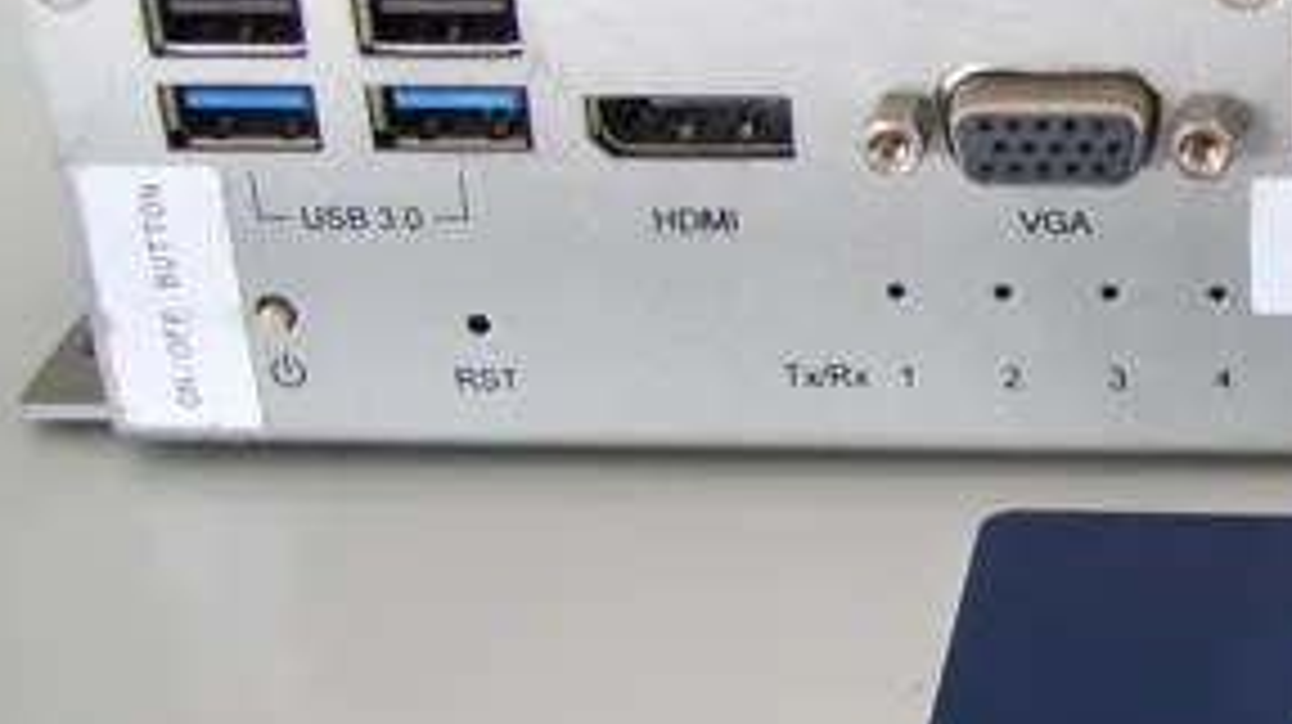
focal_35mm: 85
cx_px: 1382
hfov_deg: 23.6
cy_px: 322
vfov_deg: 14.2
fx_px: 2910
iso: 80
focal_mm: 6
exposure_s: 1/60
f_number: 2.7
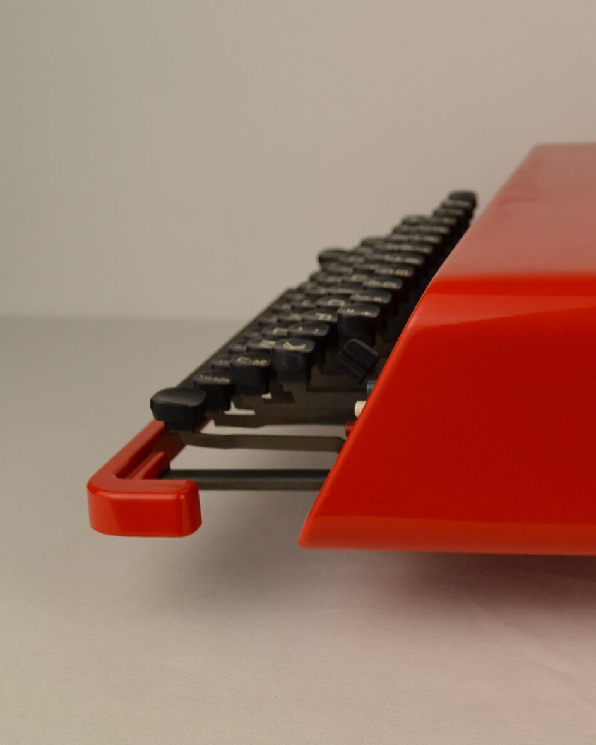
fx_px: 1454
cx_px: 655
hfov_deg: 21.9
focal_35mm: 66
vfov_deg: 28.6
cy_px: 297
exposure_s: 1/125
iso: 160
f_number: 5.6
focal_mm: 24
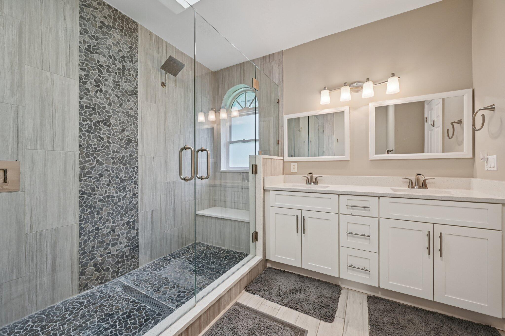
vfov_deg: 81.1
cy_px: 168
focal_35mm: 14
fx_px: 196
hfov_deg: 104.3
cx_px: 252
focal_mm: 14
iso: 800
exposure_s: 1/30
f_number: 8
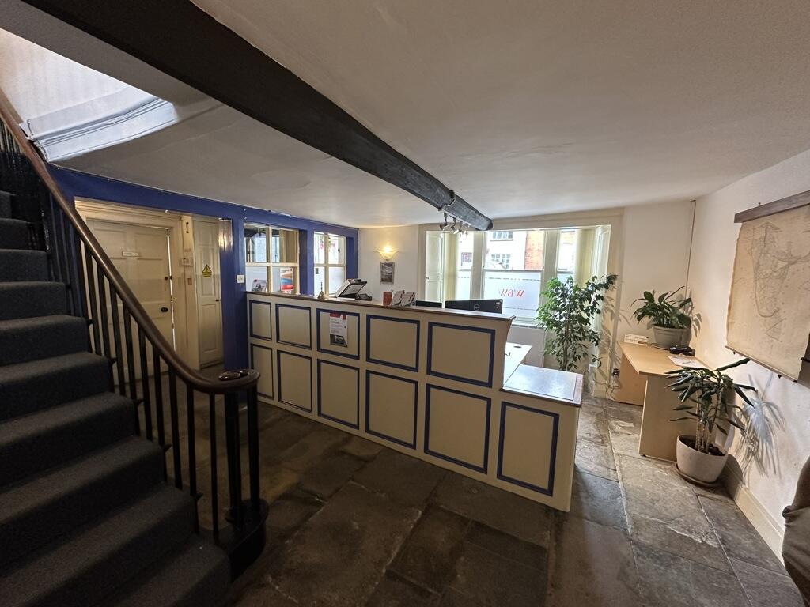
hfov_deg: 102.1
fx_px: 328
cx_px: 405
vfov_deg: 85.7
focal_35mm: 14
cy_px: 304
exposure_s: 1/100
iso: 250
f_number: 2.2
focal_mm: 2.22
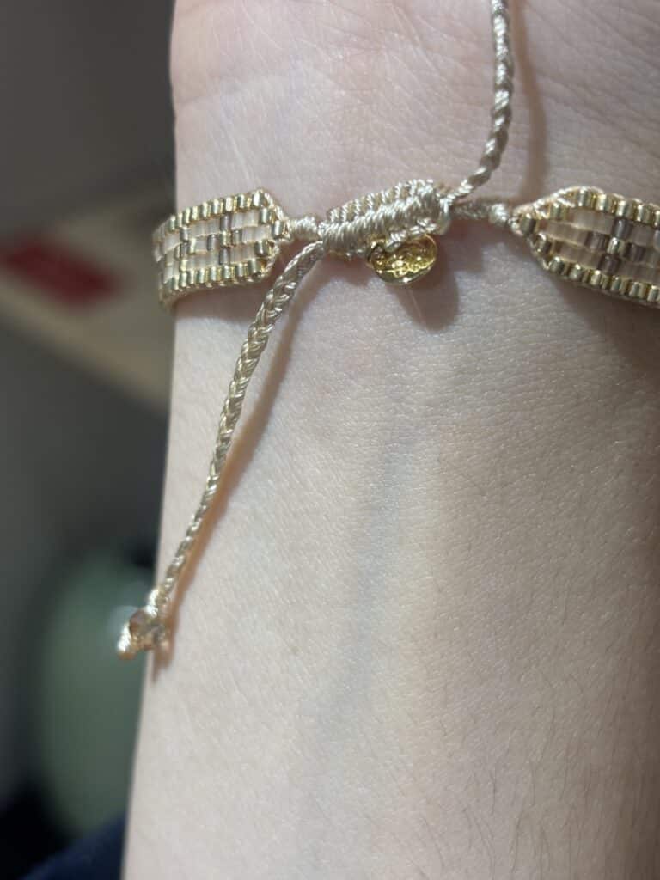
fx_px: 1322
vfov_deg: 36.8
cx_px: 330
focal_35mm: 52
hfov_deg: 28.0
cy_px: 440
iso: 40
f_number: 1.6
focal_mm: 5.96
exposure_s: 1/100
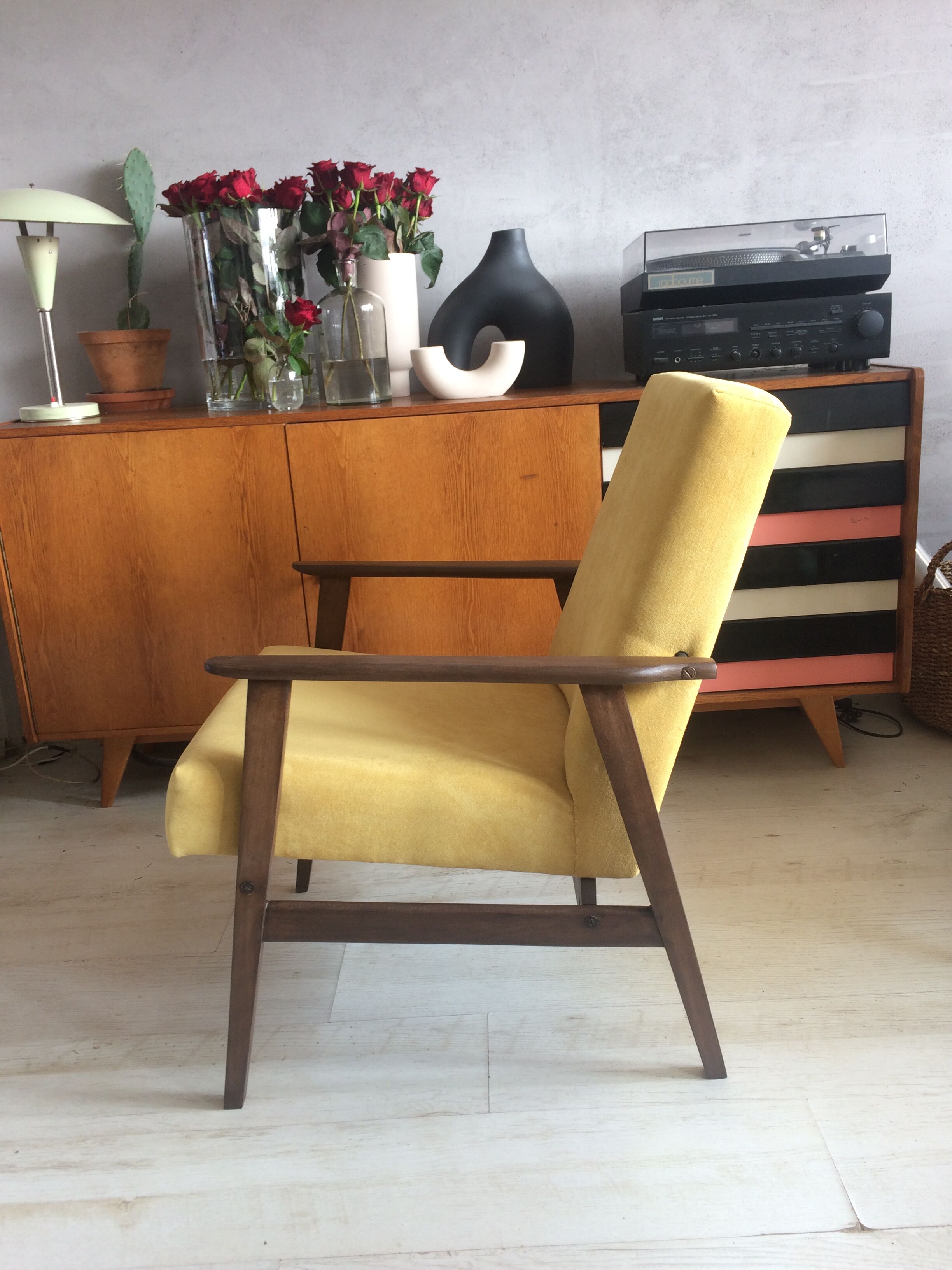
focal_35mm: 29
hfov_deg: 48.2
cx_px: 476
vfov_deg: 61.7
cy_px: 635
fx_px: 1063
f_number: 2.2
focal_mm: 4.15
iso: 40
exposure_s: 1/50
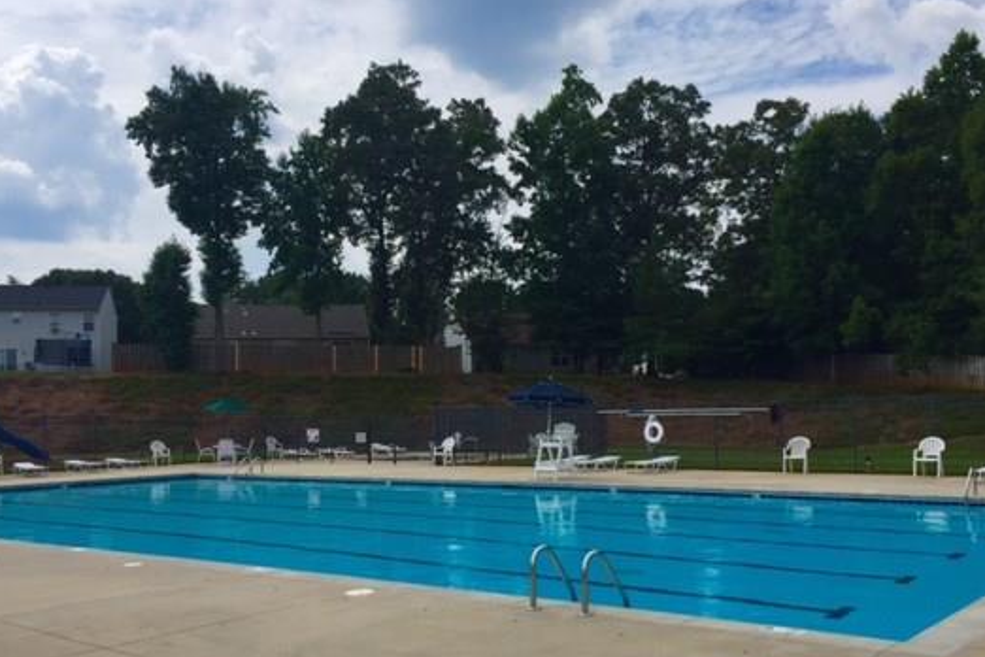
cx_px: 472
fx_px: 1012
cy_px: 355
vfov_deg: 35.9
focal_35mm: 37
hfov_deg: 51.9
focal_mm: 4.15
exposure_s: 1/4950
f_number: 2.2
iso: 32
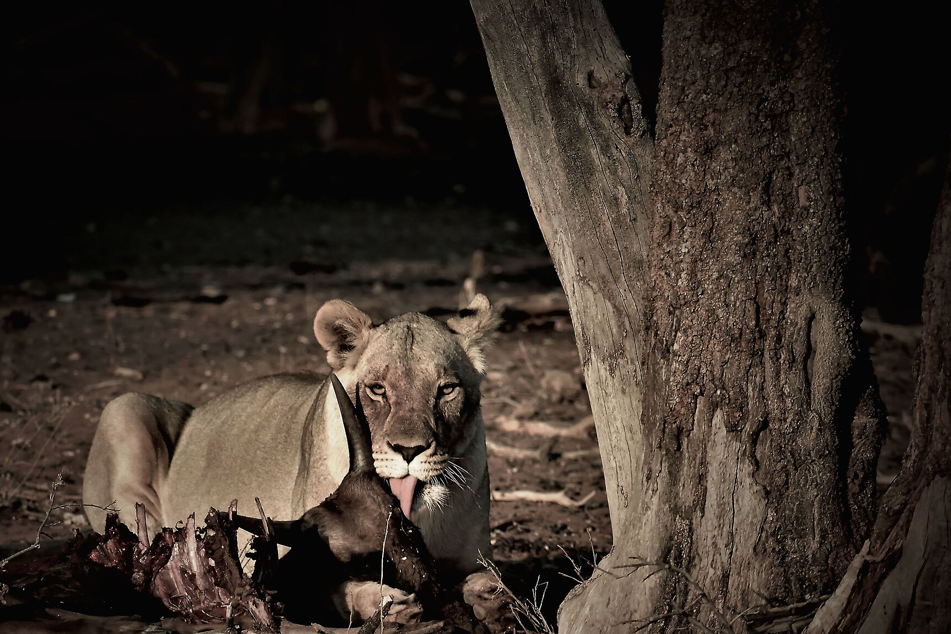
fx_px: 16456
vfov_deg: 2.2
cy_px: 410
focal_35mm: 623
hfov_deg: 3.3
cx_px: 397
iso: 450
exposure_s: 1/400
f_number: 6.3
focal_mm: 300
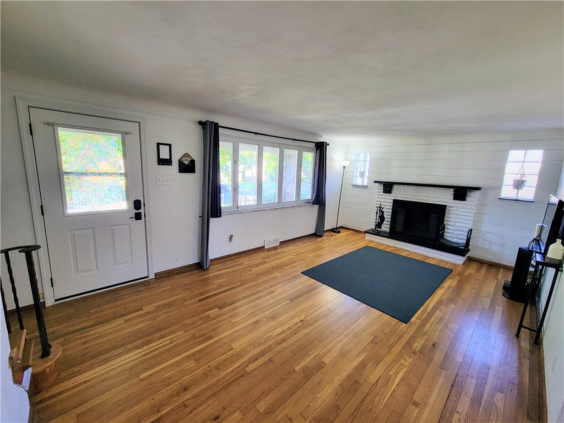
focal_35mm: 13
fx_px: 212
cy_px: 212
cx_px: 282
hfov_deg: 106.2
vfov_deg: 89.9
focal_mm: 2.2
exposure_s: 1/60
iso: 100
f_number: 2.2
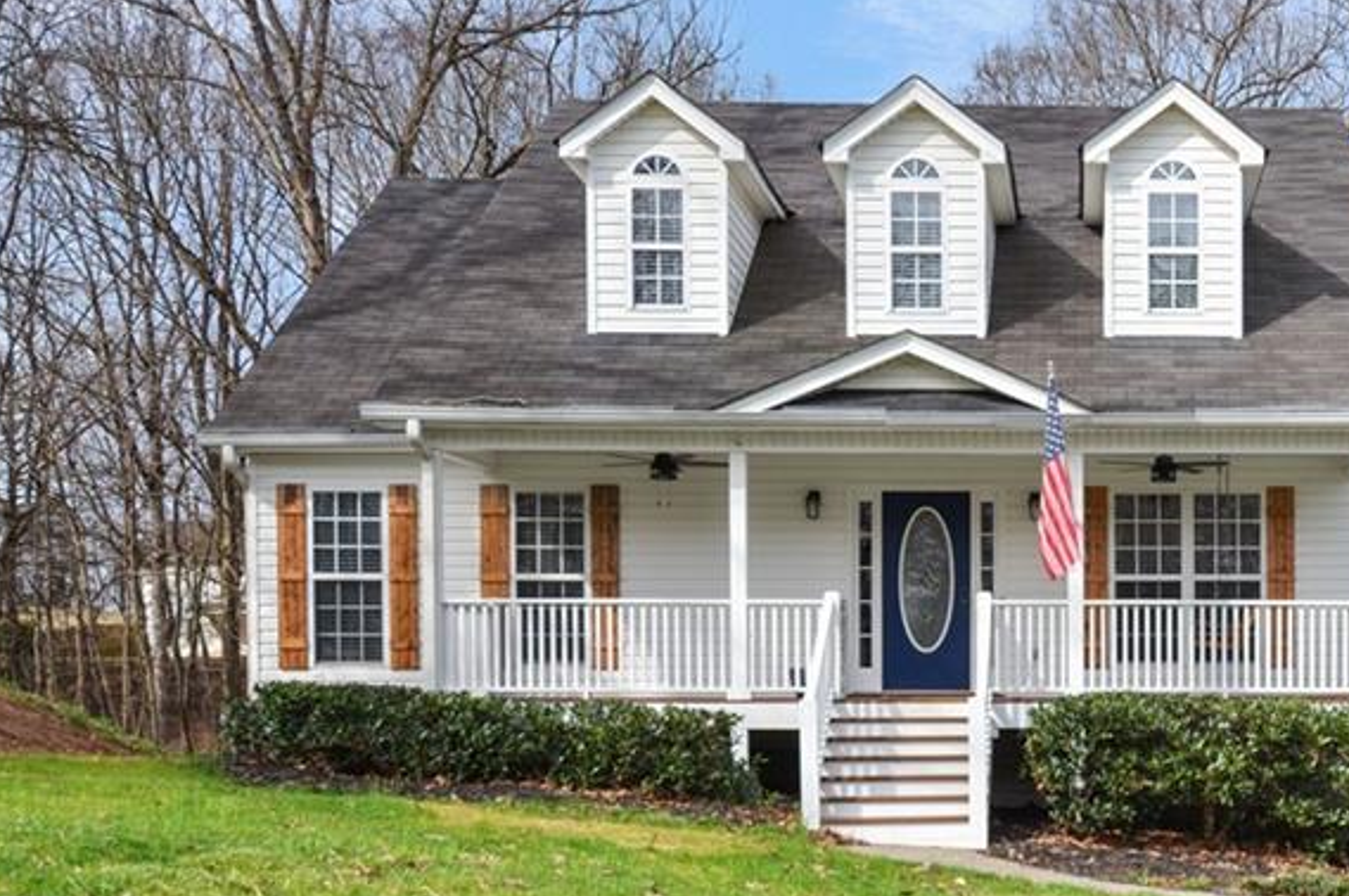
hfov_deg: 40.4
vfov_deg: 28.9
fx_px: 1718
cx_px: 1147
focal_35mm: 46
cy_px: 648
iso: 100
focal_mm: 17
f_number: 7.1
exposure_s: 1/200
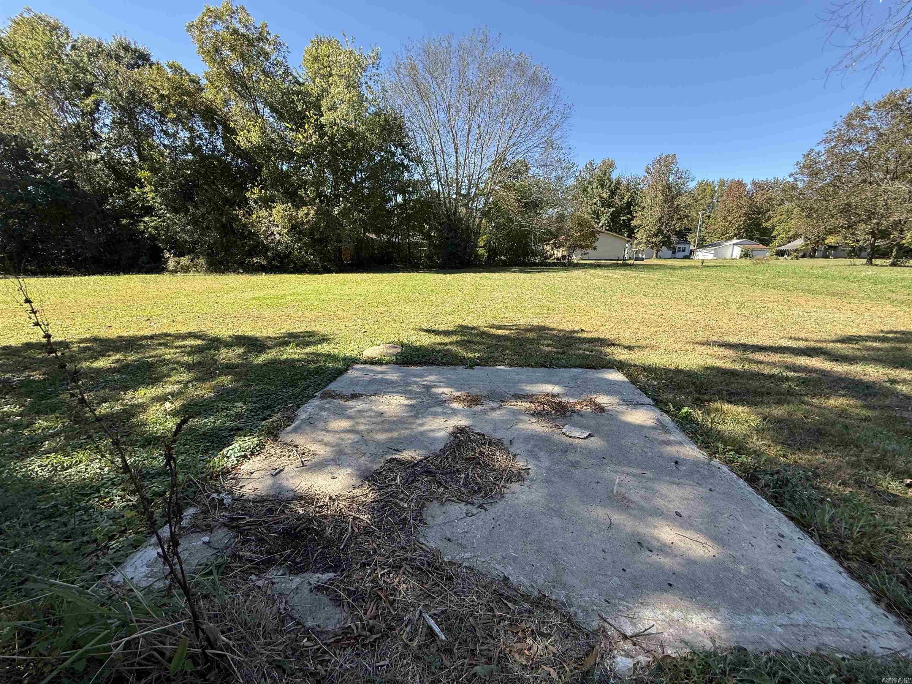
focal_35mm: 14
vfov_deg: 85.7
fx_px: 369
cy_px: 342
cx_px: 456
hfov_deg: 102.1
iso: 50
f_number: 2.2
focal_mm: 2.22
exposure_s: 1/535
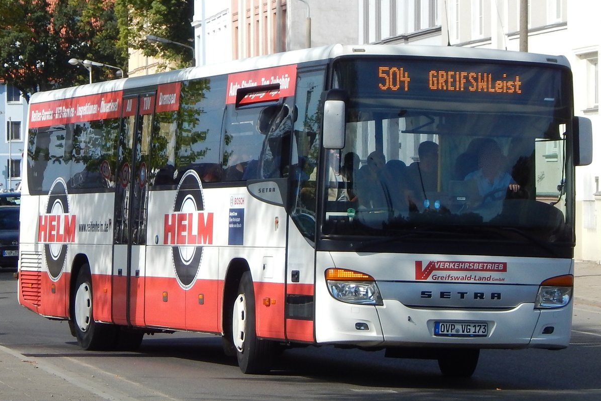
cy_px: 198
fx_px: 1820
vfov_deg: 12.6
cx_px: 302
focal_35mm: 109
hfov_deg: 18.8
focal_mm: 18.7
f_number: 4.5
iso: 125
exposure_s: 1/1000
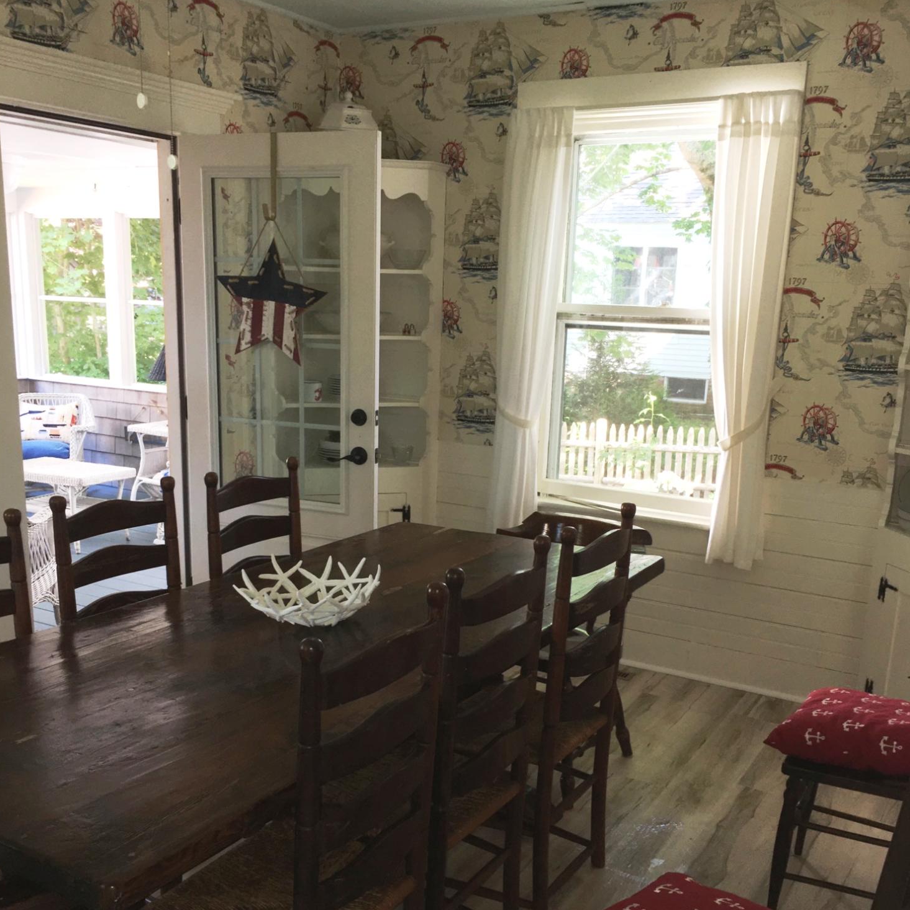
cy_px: 528
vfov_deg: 47.0
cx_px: 452
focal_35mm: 35
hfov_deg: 47.2
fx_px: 1041
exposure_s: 1/30
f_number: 2.2
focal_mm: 4.15
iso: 32
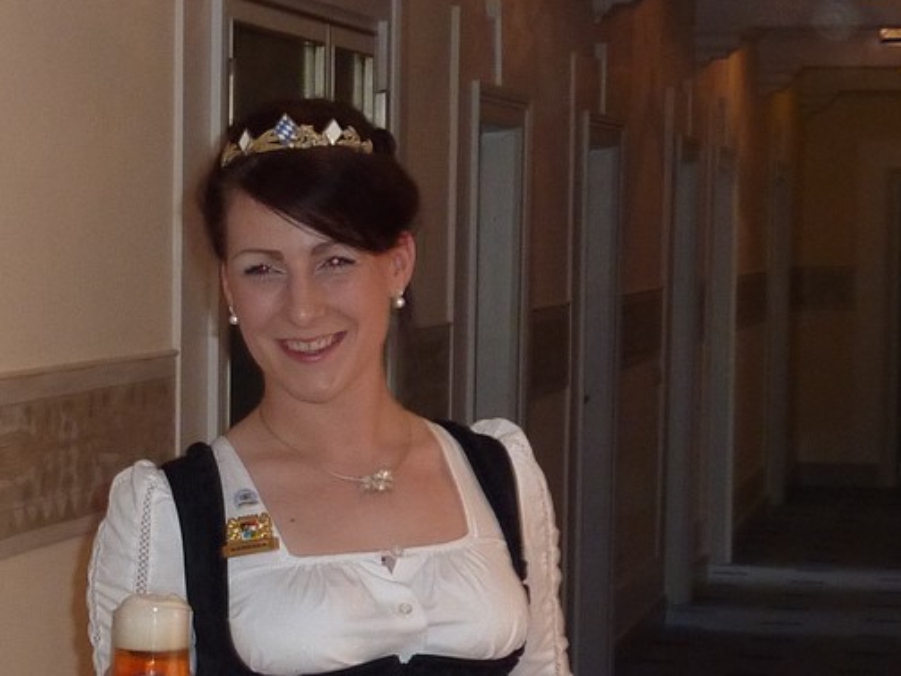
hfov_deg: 17.3
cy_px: 468
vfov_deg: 13.1
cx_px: 258
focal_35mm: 113
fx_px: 2941
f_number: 3.6
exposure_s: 1/30
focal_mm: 6.5
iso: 200
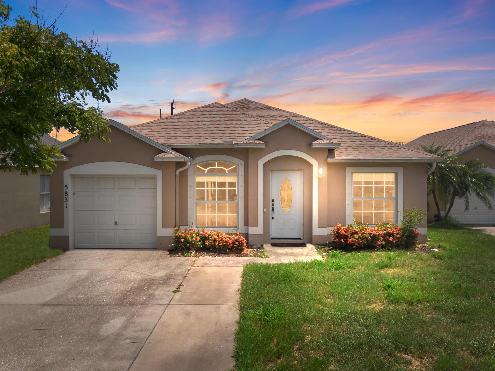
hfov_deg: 61.7
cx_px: 248
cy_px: 186
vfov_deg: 48.2
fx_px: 414
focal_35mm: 29
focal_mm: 5
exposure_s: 1/2000
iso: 100
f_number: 3.1
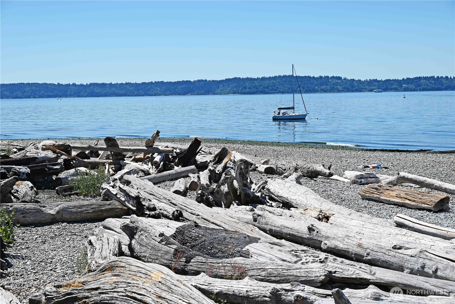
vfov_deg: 22.3
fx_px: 771
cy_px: 152
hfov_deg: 32.9
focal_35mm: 61
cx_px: 228
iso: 100
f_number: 8
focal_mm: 61
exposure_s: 1/500
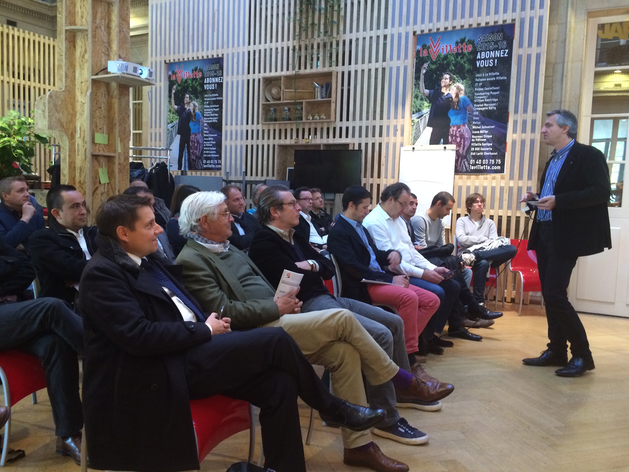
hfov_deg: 61.7
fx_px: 527
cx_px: 314
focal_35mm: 29
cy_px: 236
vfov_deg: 48.2
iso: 320
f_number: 2.2
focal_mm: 4.15
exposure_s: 1/20
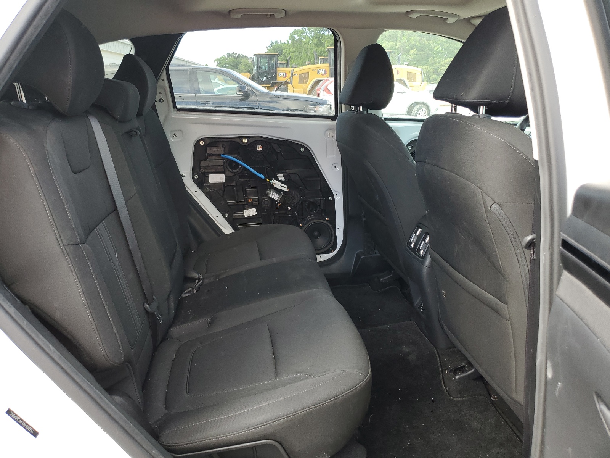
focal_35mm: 26
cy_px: 229
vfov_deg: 53.1
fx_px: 458
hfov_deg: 67.3
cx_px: 305
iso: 50
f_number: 1.5
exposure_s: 1/120
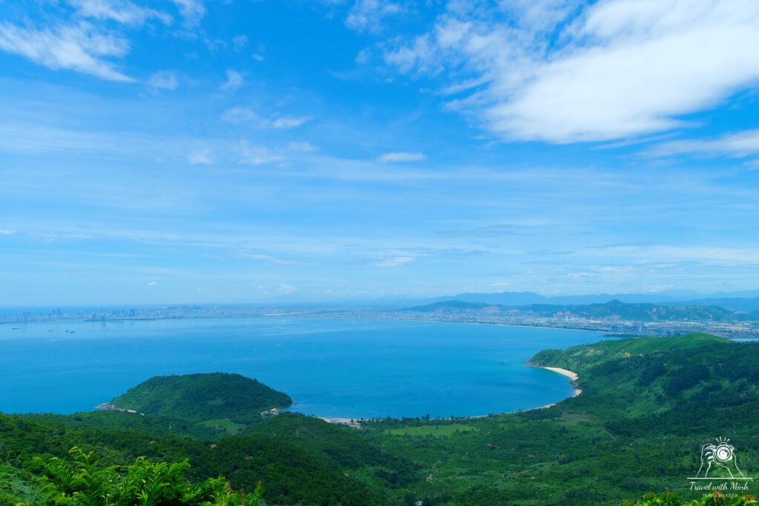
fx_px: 633
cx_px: 380
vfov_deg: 43.6
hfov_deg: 61.9
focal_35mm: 30
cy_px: 253
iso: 800
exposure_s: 1/1900
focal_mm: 20
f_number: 7.1
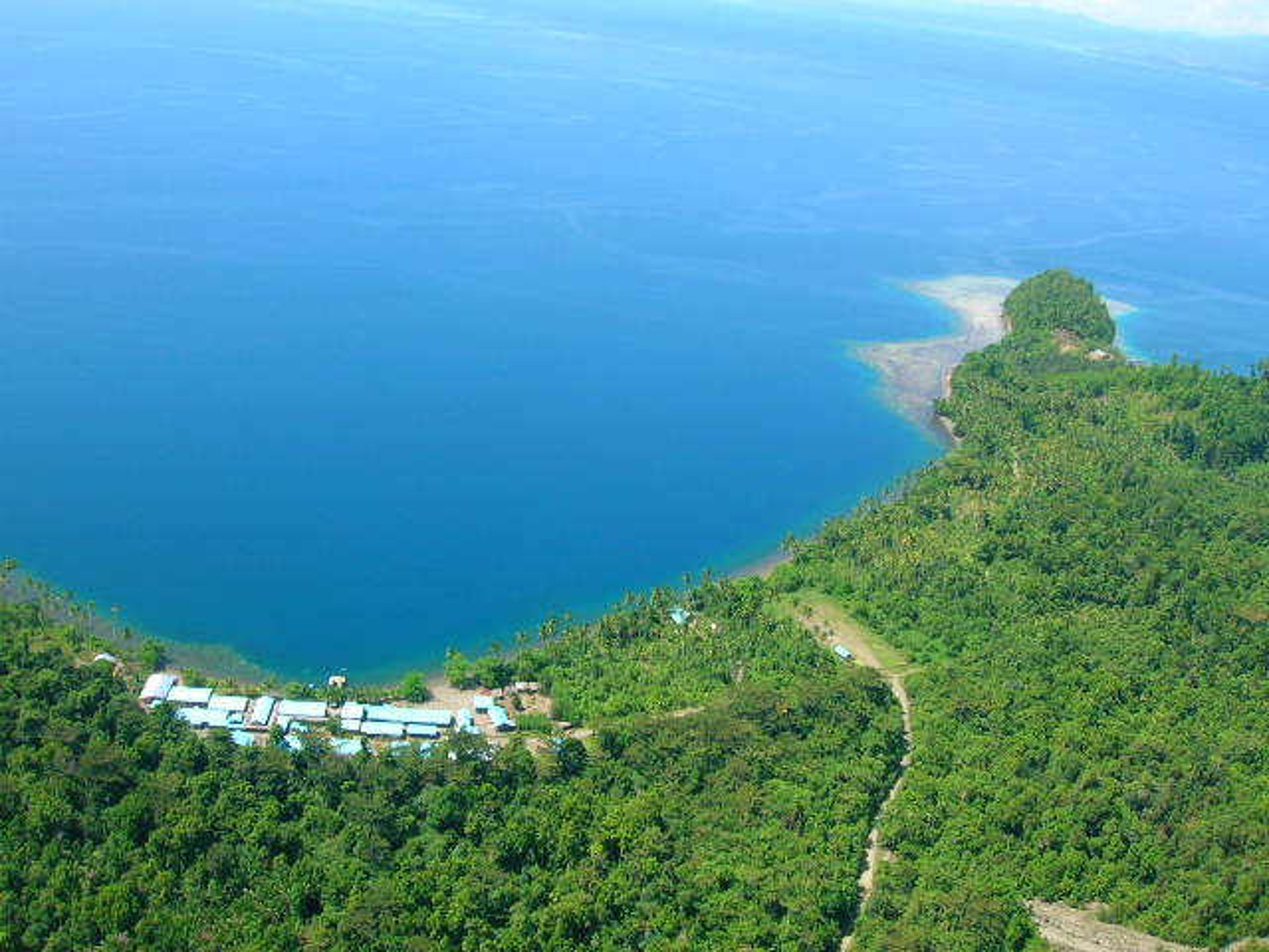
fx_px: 1246
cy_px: 476
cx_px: 634
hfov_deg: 54.0
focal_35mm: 34
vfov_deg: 41.8
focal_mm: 5.7
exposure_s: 1/184
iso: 50
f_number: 4.9
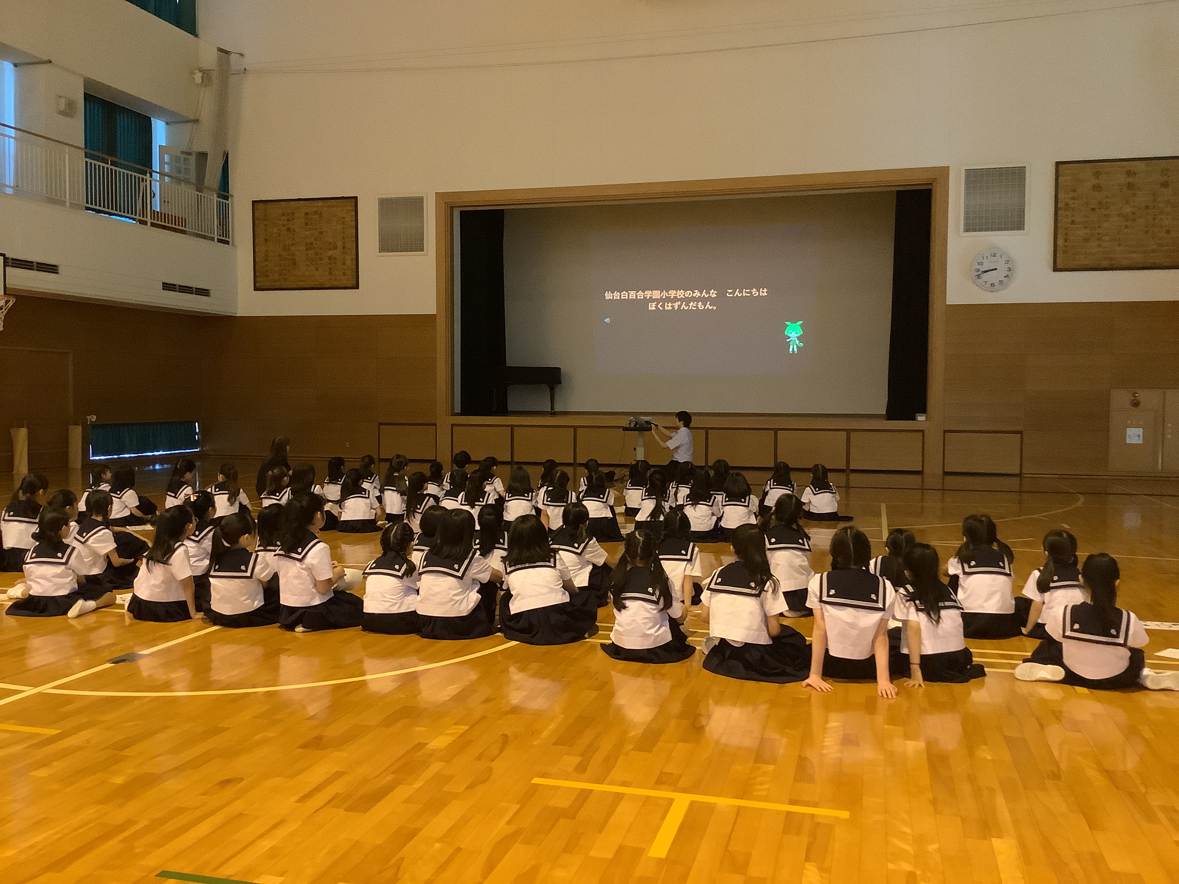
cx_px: 590
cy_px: 442
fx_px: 1056
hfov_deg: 58.4
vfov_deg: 45.4
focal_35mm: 31
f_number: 2.4
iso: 400
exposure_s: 1/25
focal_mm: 3.3
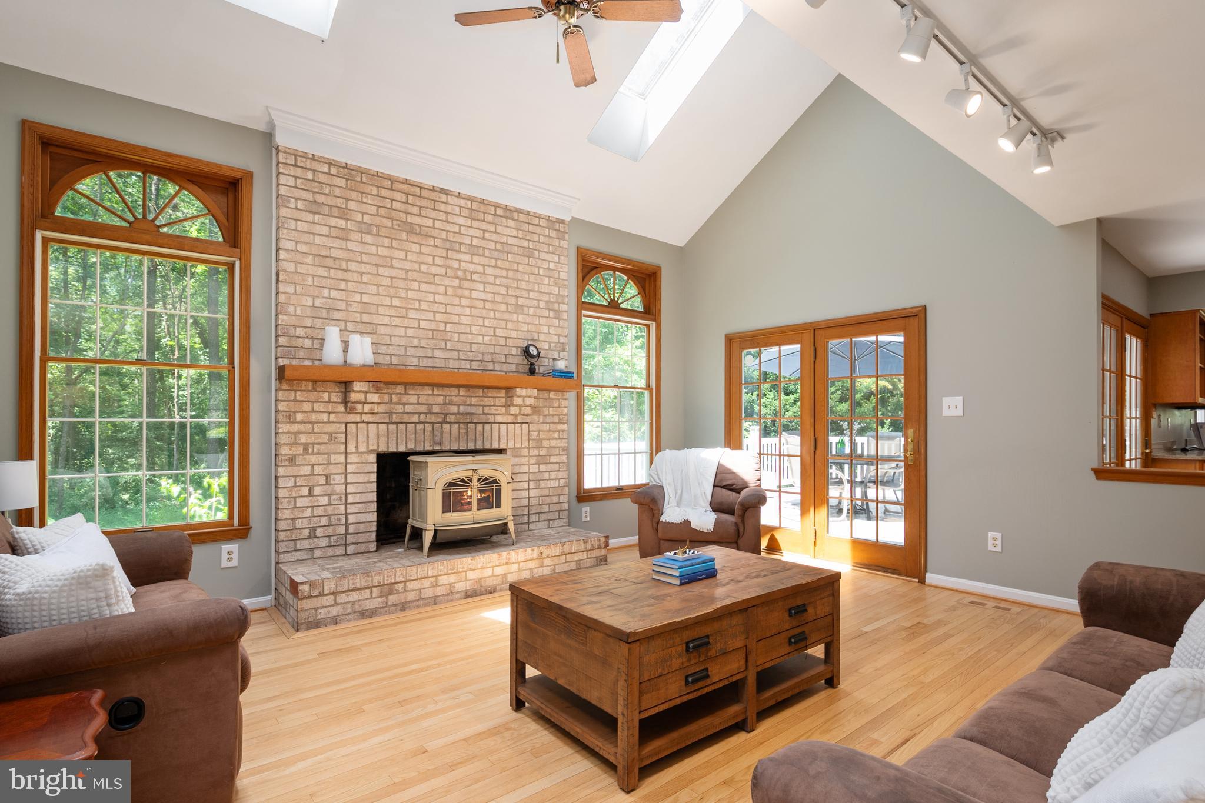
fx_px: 602
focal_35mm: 18
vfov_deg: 67.4
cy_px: 402
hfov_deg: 90.0
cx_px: 602
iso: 400
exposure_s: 1/30
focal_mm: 18
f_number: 8
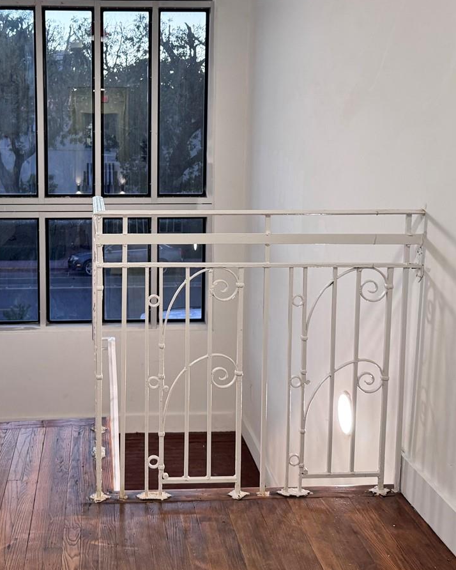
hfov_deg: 35.1
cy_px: 212
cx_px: 130
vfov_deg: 43.5
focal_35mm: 42
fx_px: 708
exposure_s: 1/60
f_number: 1.78
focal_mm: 6.76
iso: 200
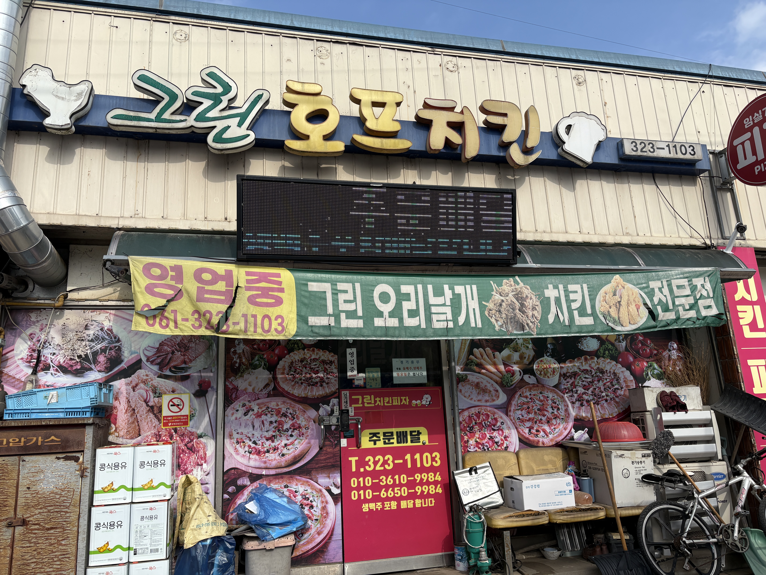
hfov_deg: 67.3
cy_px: 288
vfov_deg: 53.1
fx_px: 575
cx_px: 383
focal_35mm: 26
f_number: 1.6
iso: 50
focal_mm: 5.96
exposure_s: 1/3831
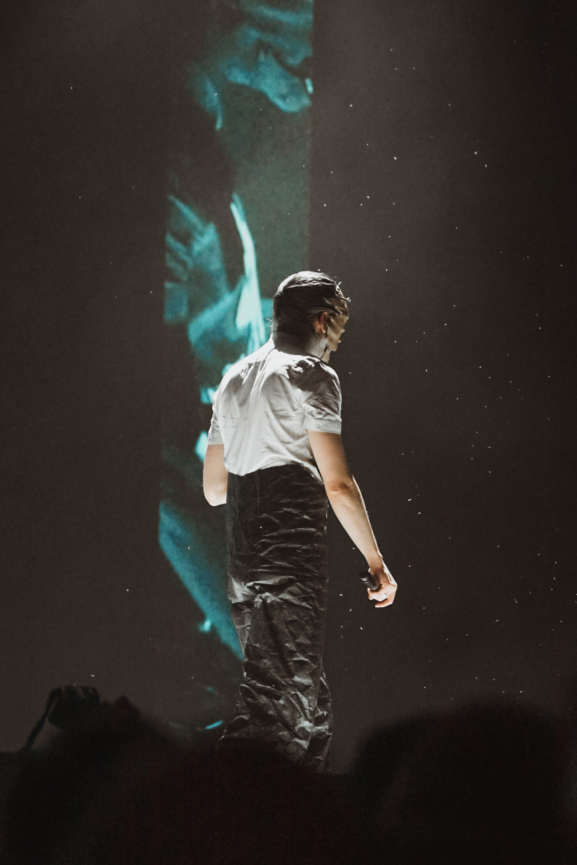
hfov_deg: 8.6
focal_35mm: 160
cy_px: 436
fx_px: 3846
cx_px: 340
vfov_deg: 12.8
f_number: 4
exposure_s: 1/250
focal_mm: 105
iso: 6400
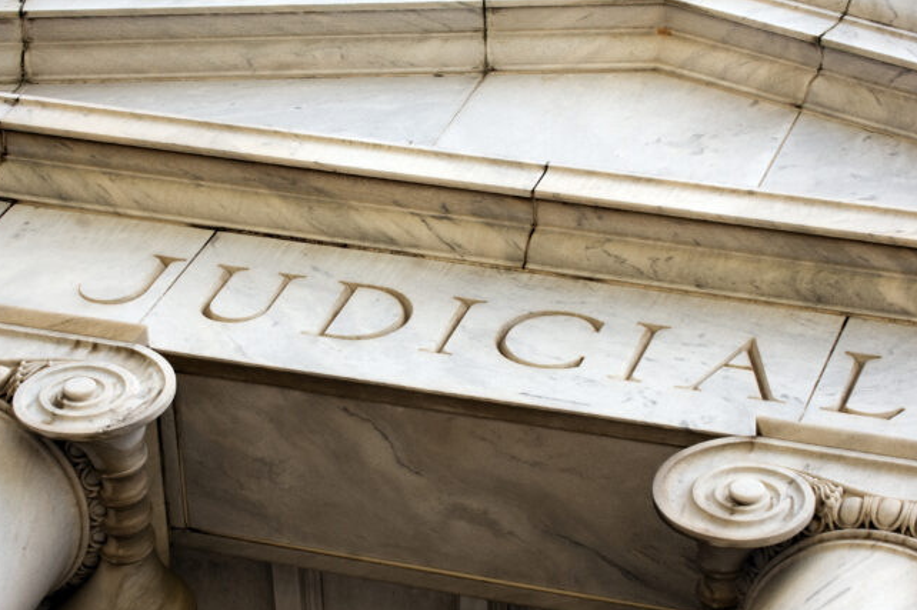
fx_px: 3105
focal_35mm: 122
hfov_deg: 16.8
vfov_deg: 11.2
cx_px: 439
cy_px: 351
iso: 200
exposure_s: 1/500
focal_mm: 102
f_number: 5.6
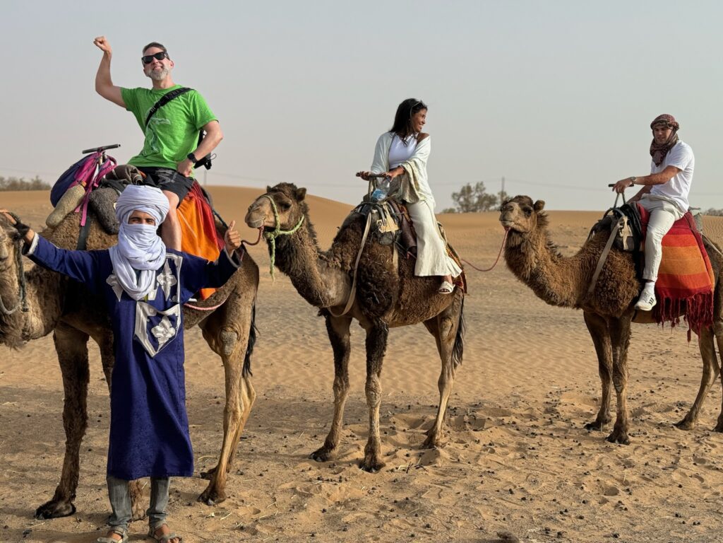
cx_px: 362
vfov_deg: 30.3
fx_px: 1003
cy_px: 272
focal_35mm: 48
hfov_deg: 39.7
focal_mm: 6.76
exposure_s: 1/3817
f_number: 1.78
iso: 64
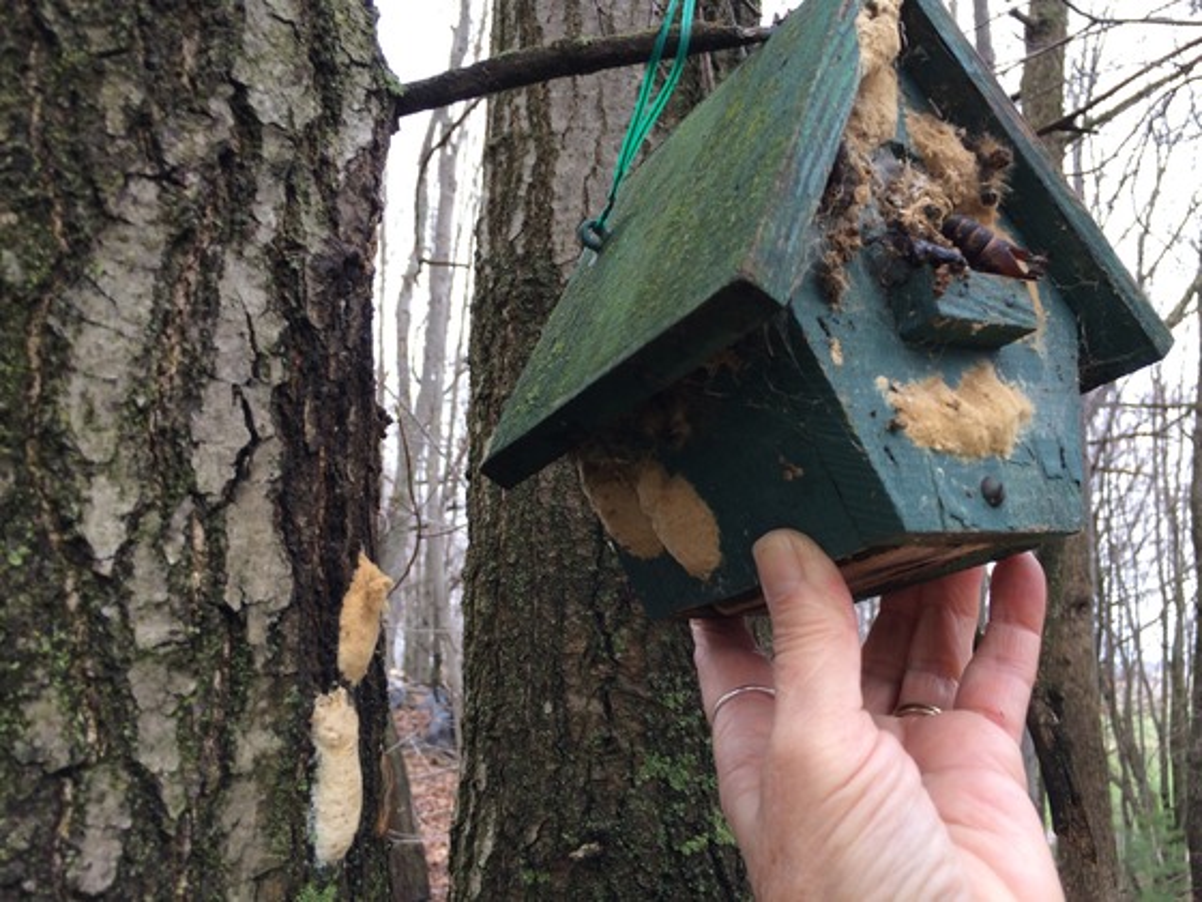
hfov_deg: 61.7
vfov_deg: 48.2
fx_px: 1007
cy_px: 451
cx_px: 601
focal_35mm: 29
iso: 50
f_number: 2.2
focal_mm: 4.15
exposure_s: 1/120
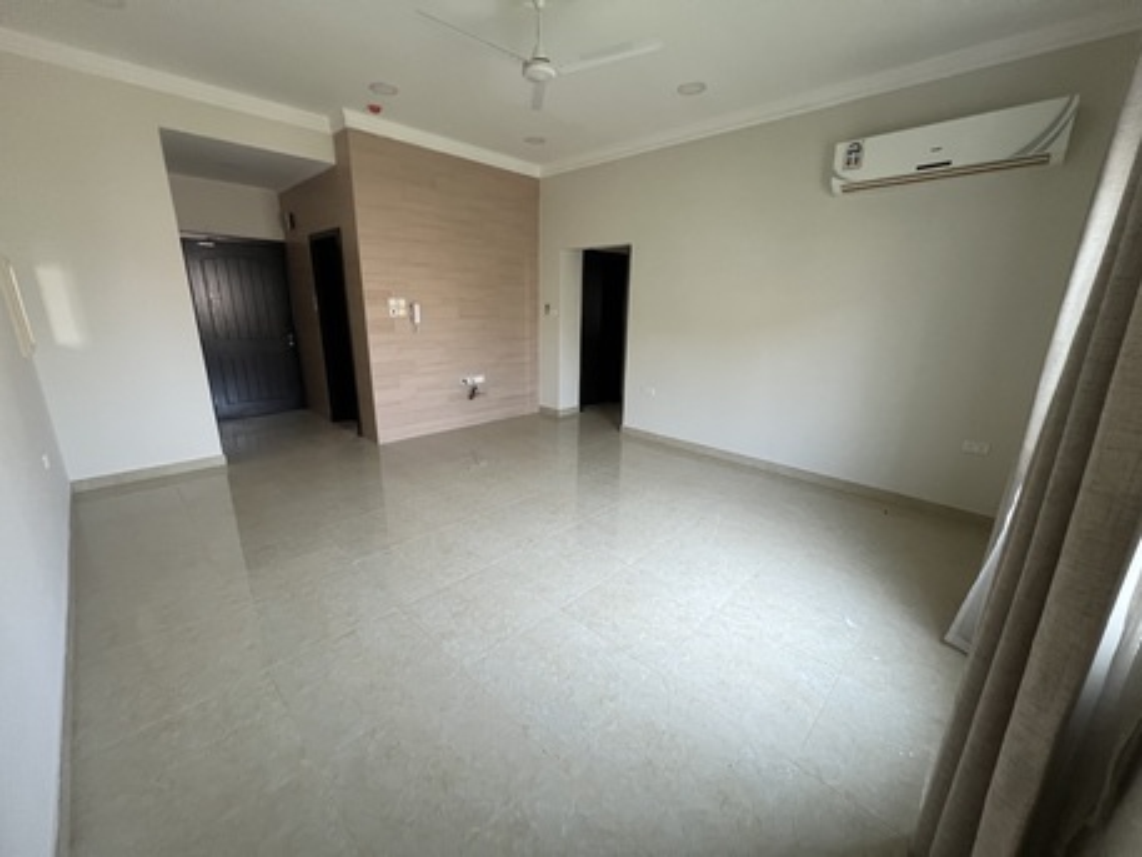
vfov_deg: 89.9
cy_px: 428
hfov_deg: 106.2
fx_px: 429
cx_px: 571
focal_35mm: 13
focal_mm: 1.57
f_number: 1.8
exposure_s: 1/99
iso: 250
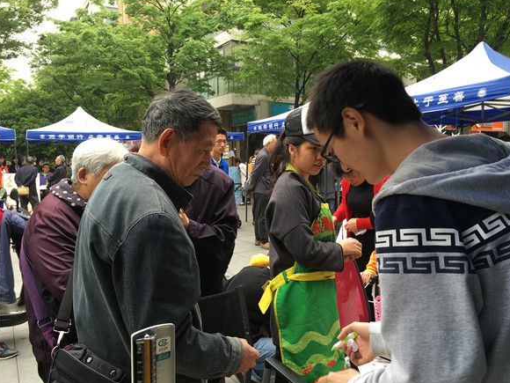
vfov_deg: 46.8
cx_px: 259
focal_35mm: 30
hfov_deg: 60.0
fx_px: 442
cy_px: 191
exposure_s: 1/115
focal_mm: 4.15
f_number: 2.2
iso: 25
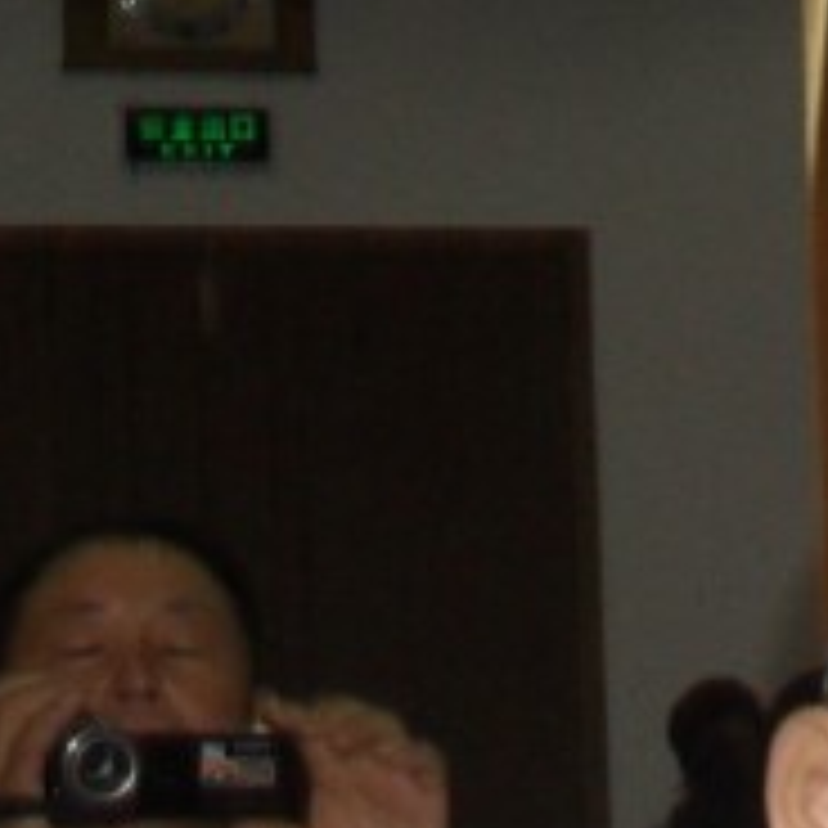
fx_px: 4655
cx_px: 1400
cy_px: 572
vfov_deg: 10.2
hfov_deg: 9.7
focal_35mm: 172
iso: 200
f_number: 3.2
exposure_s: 1/45
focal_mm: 6.3
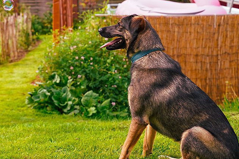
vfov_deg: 11.7
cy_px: 64
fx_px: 777
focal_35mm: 117
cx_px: 70
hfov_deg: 17.4
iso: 640
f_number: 4
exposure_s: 1/2000
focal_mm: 75
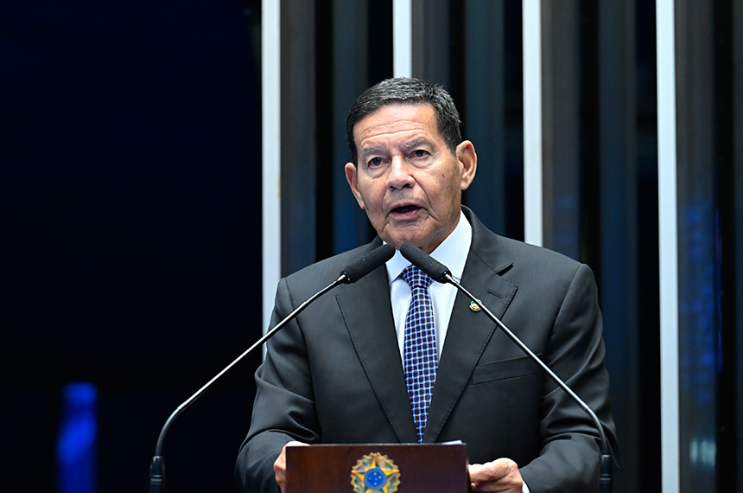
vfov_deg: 6.8
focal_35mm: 200
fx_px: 4120
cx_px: 372
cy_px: 246
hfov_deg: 10.3
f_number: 5
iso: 6400
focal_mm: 200
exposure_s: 1/80
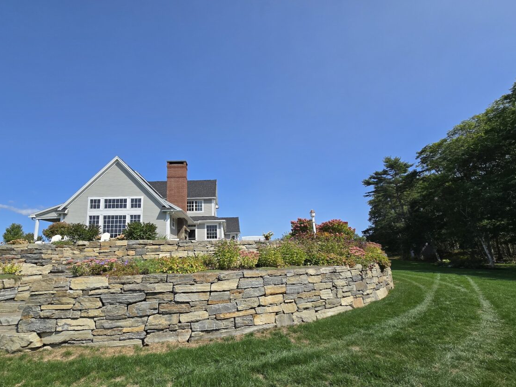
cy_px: 216
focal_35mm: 15
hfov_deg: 97.8
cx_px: 229
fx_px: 224
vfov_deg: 81.4
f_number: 2.2
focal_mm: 2.2
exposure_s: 1/2775
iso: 50
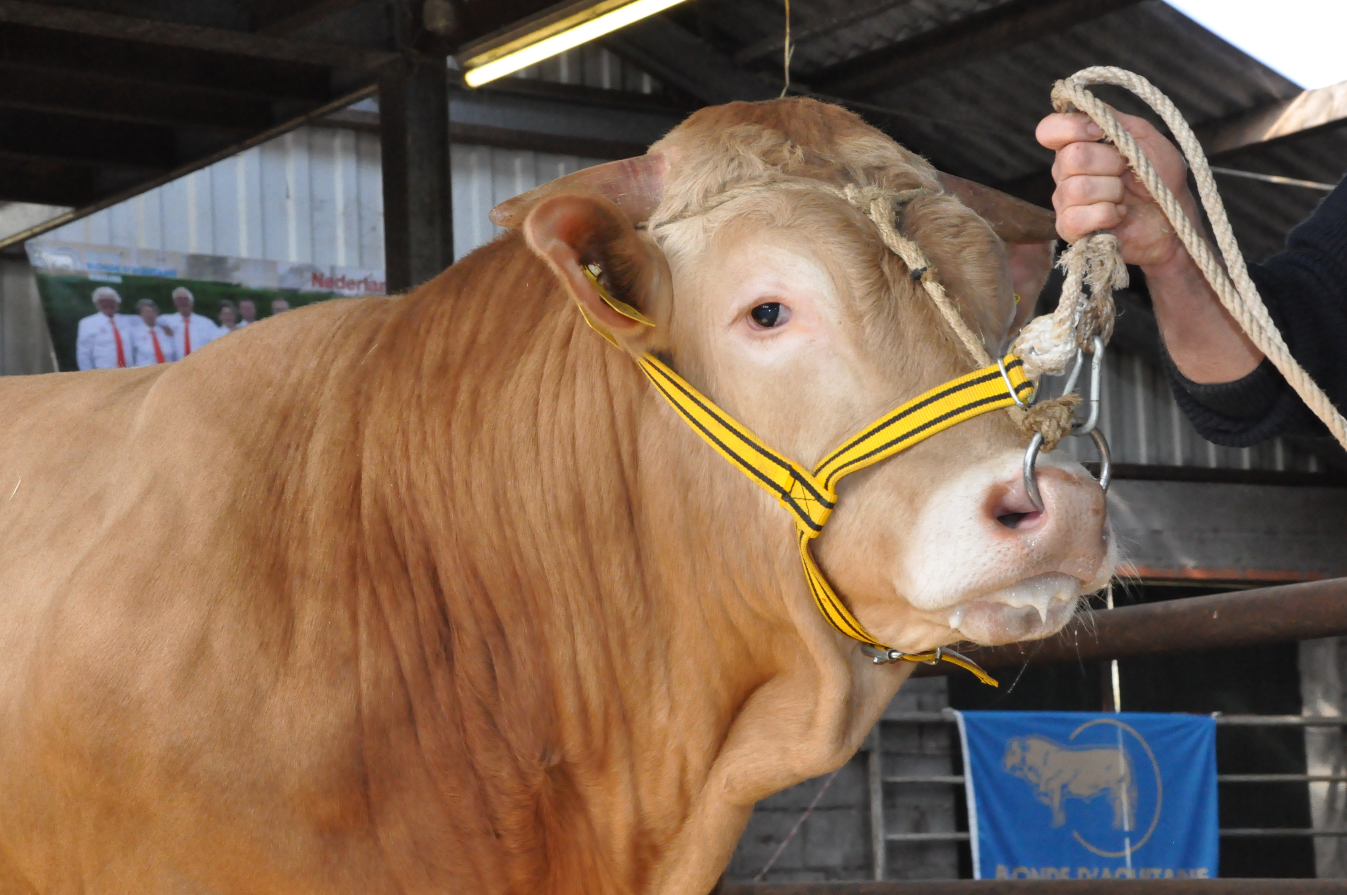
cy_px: 448
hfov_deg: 24.2
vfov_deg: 16.2
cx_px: 674
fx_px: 3139
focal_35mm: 84
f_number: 10
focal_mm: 56
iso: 3200
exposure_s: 1/200
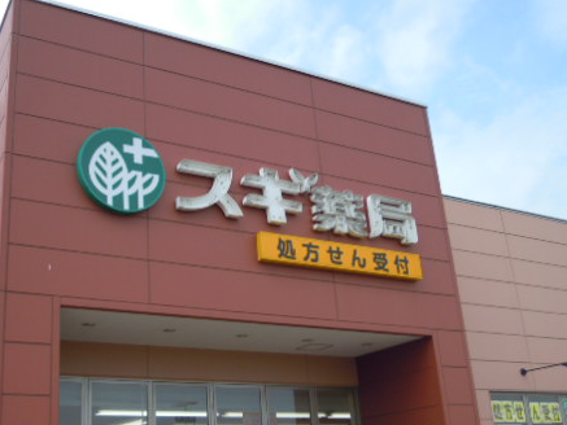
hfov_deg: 45.0
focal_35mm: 41
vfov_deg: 34.9
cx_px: 184
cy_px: 271
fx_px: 672
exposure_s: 1/160
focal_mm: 5
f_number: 7.6
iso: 100
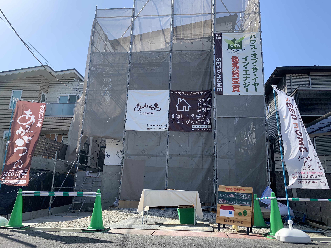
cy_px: 124
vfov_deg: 53.1
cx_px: 166
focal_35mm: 26
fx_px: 249
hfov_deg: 67.3
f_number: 1.8
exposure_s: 1/1299
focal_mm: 4.25
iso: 25
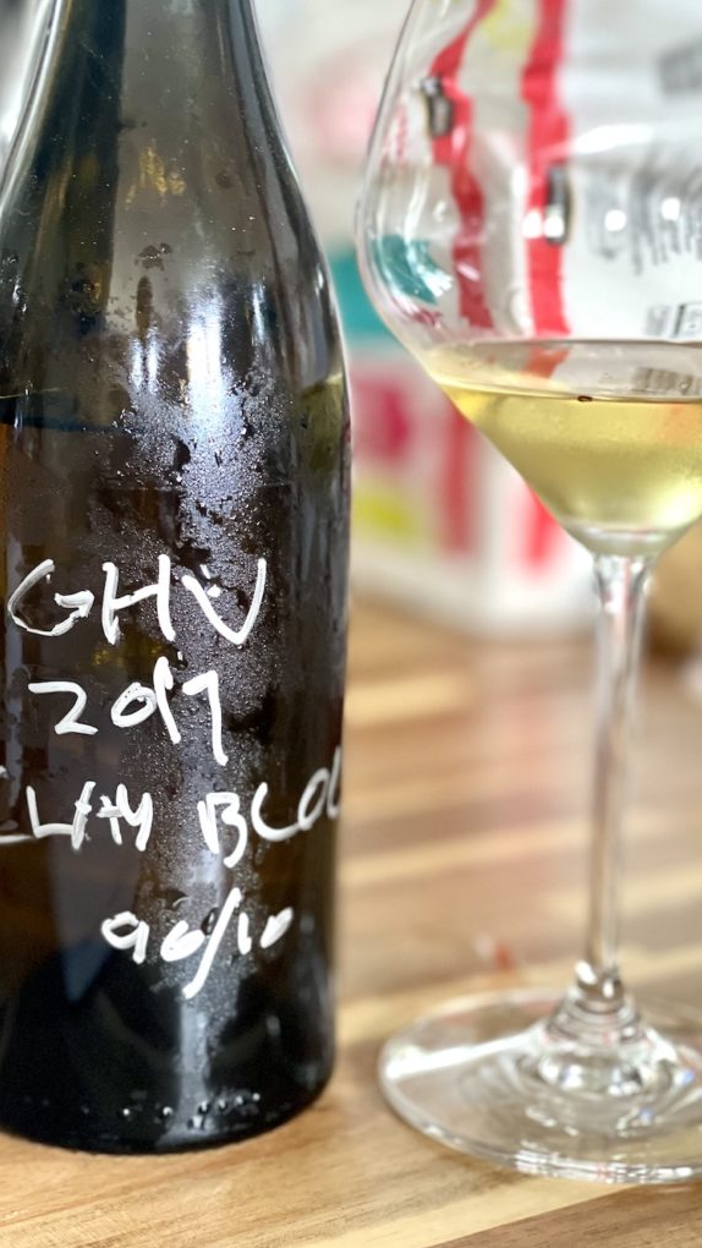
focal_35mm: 70
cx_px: 295
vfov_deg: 30.1
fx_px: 2316
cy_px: 625
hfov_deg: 17.2
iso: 250
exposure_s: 1/40
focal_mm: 7.5
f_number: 2.2
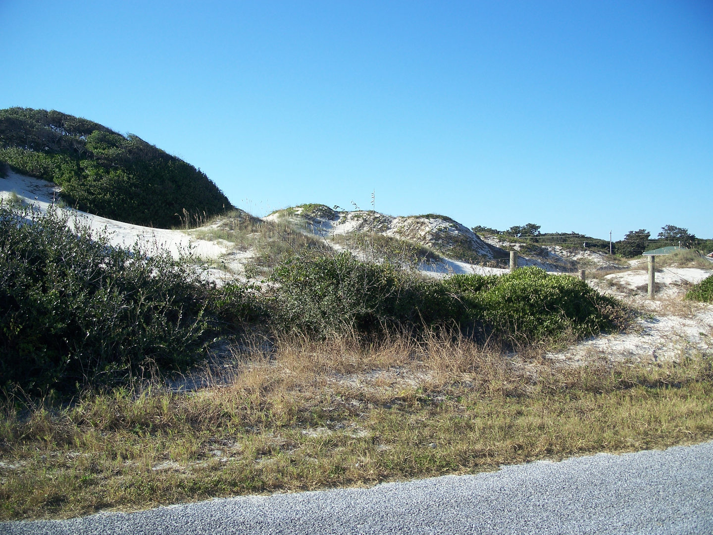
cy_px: 268
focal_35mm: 37
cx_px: 356
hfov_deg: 50.1
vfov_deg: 38.7
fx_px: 762
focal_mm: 7.8
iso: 64
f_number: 2.8
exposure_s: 1/640
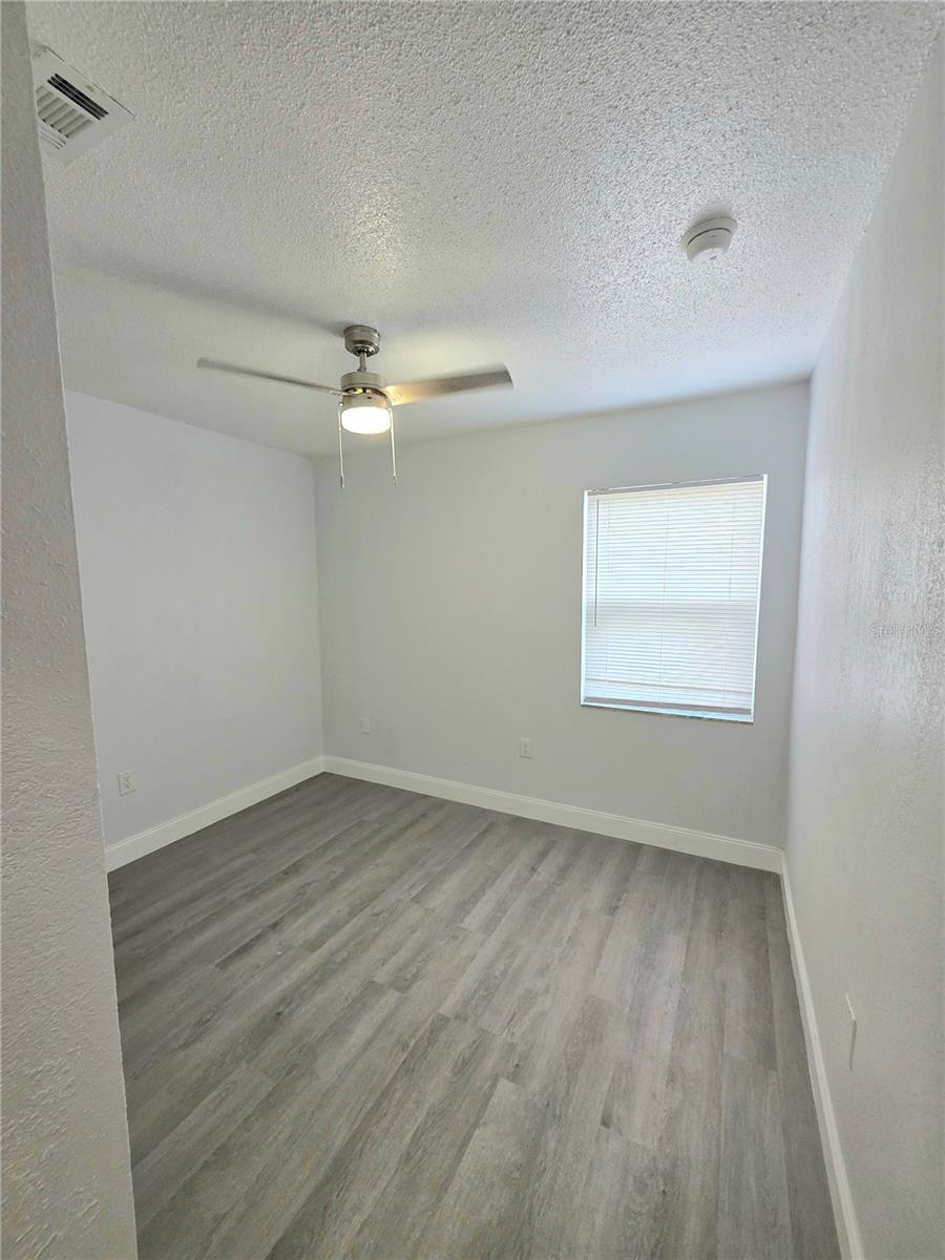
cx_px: 472
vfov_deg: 106.2
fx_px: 473
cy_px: 630
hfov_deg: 89.9
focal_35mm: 13
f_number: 1.9
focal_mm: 2.2
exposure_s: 1/120
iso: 200
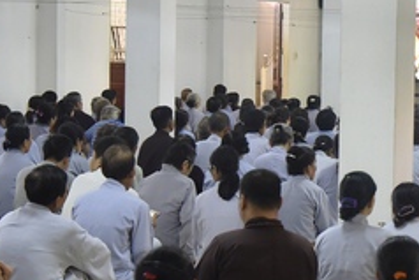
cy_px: 174
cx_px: 437
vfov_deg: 9.7
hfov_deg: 14.2
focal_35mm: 142
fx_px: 1654
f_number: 5
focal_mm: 52
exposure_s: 1/30
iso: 1600
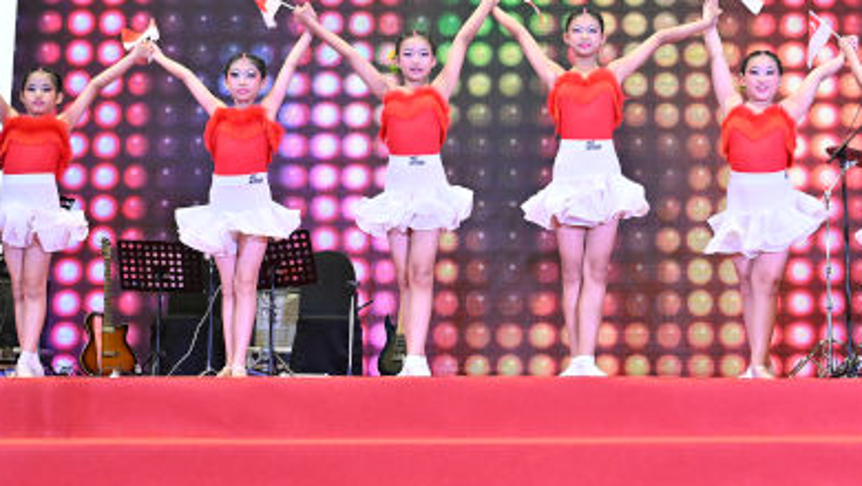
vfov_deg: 18.0
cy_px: 151
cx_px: 572
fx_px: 1532
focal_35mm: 67
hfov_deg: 31.2
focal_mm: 39
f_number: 5.6
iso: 1600
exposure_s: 1/60
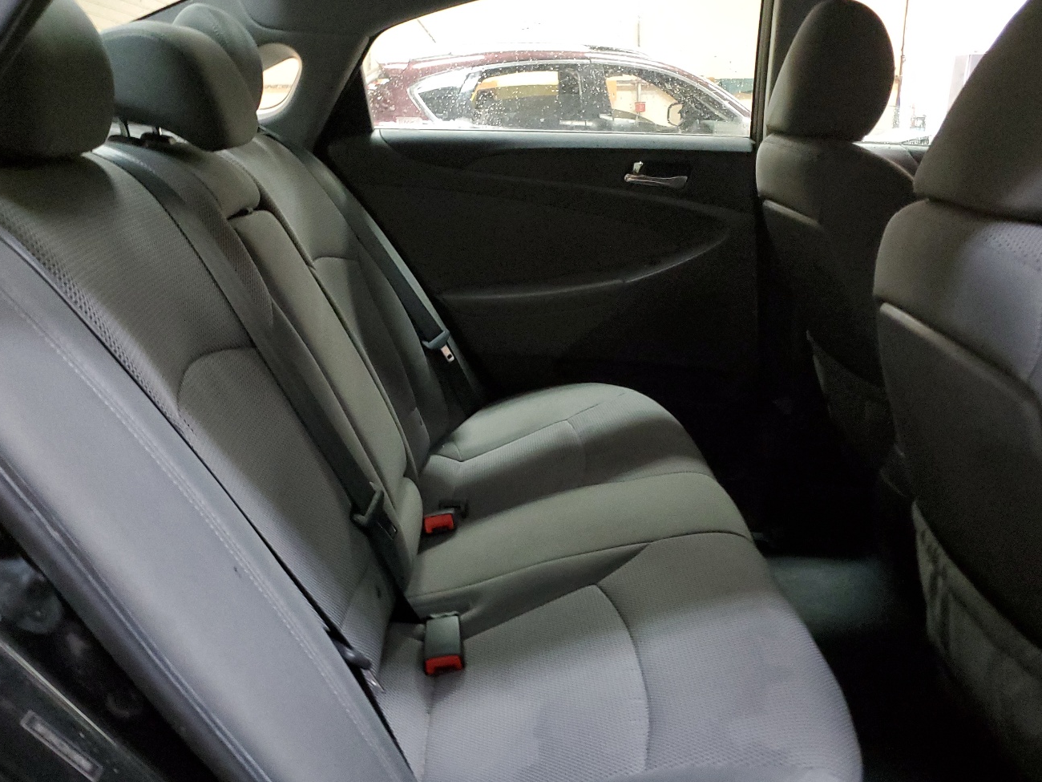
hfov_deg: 56.8
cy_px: 456
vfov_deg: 44.0
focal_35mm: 32
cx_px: 514
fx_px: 963
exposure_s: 1/15
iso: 500
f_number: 1.5
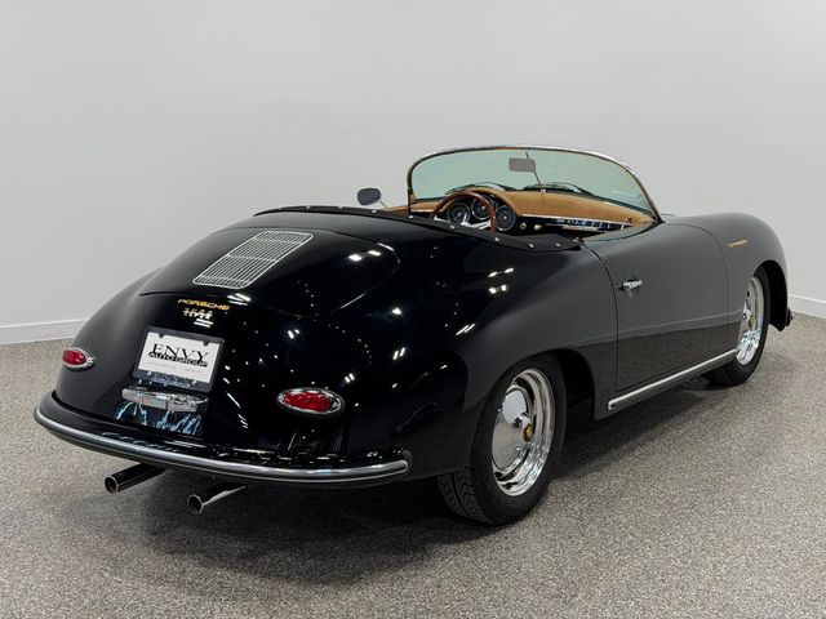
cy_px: 310
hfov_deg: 39.7
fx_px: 1145
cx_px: 413
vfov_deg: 30.3
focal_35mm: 48
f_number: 1.78
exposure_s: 1/194
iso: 50
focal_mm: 6.76
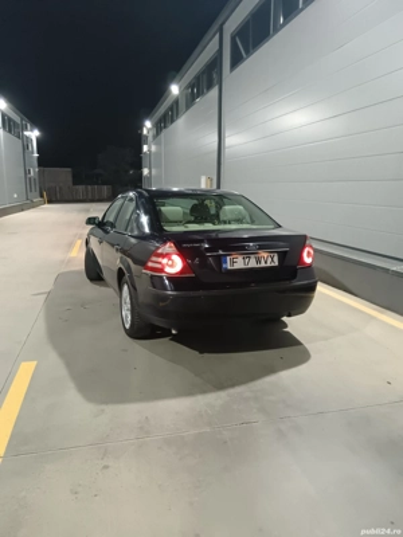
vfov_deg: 65.3
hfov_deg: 51.4
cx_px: 202
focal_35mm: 27
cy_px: 268
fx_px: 419
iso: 1544
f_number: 1.9
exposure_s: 1/25
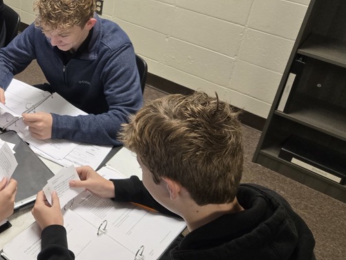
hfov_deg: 36.8
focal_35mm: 47
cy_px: 64
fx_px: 470
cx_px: 10
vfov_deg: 30.4
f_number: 1.8
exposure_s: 1/120
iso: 400
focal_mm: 5.4
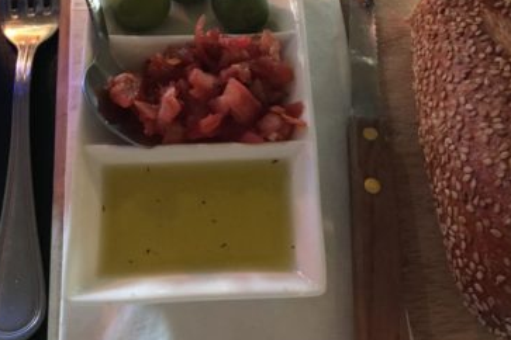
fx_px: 625
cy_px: 125
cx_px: 265
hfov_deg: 44.5
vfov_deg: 30.4
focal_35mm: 44
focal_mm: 4.15
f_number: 2.2
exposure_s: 1/15
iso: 400
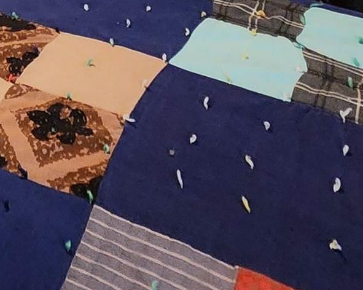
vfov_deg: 15.2
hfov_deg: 24.1
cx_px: -142
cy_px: -380
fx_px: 709
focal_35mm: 66
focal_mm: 2.2
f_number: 2.2
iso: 640
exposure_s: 1/24
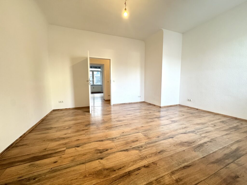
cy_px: 92
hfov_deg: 102.1
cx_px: 124
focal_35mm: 14
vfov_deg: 85.7
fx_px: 100
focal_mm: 2.22
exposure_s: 1/50
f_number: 2.2
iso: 250
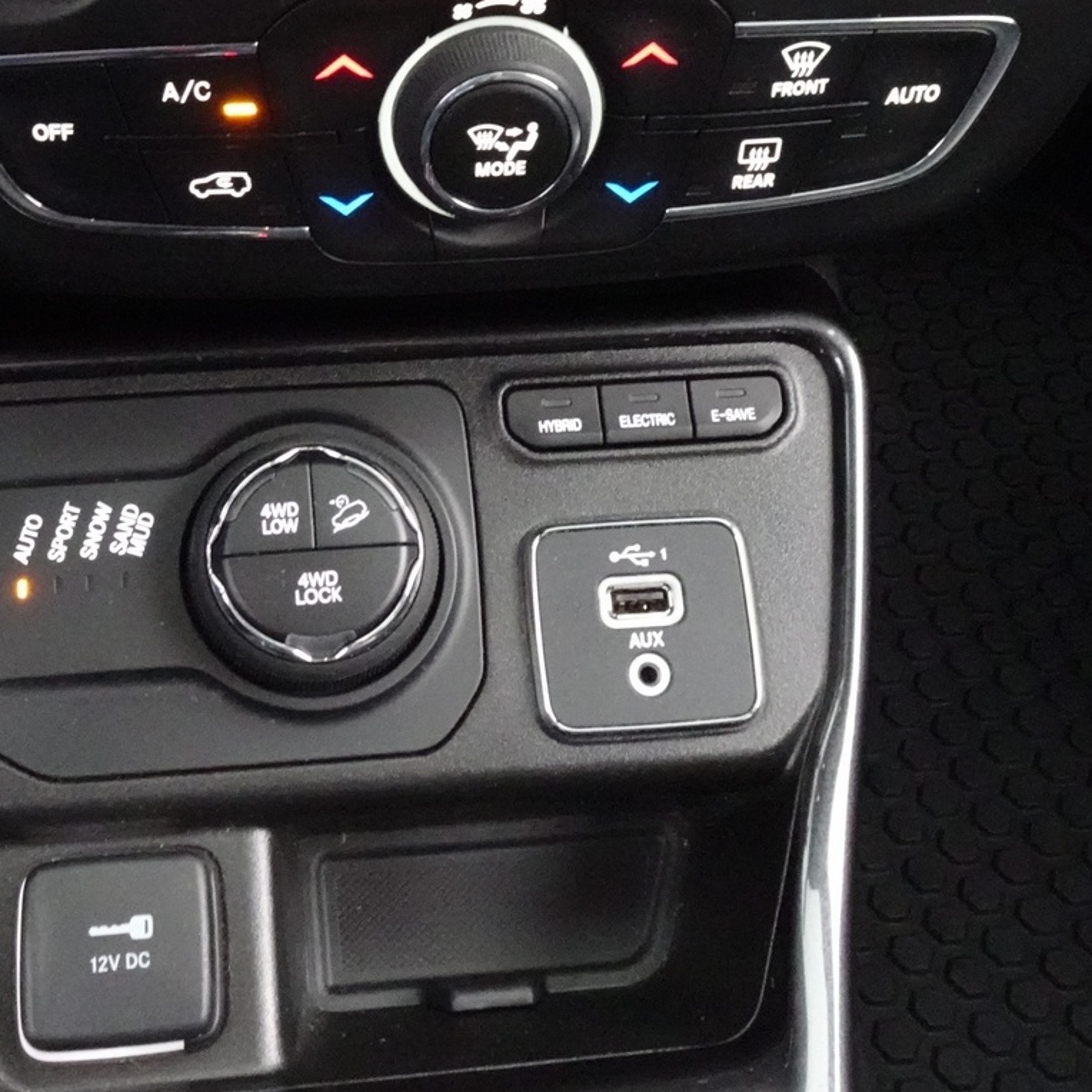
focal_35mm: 40
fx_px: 1428
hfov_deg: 41.3
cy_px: 380
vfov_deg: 41.4
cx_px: 366
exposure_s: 1/4
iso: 2000
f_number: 3.5
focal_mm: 4.25
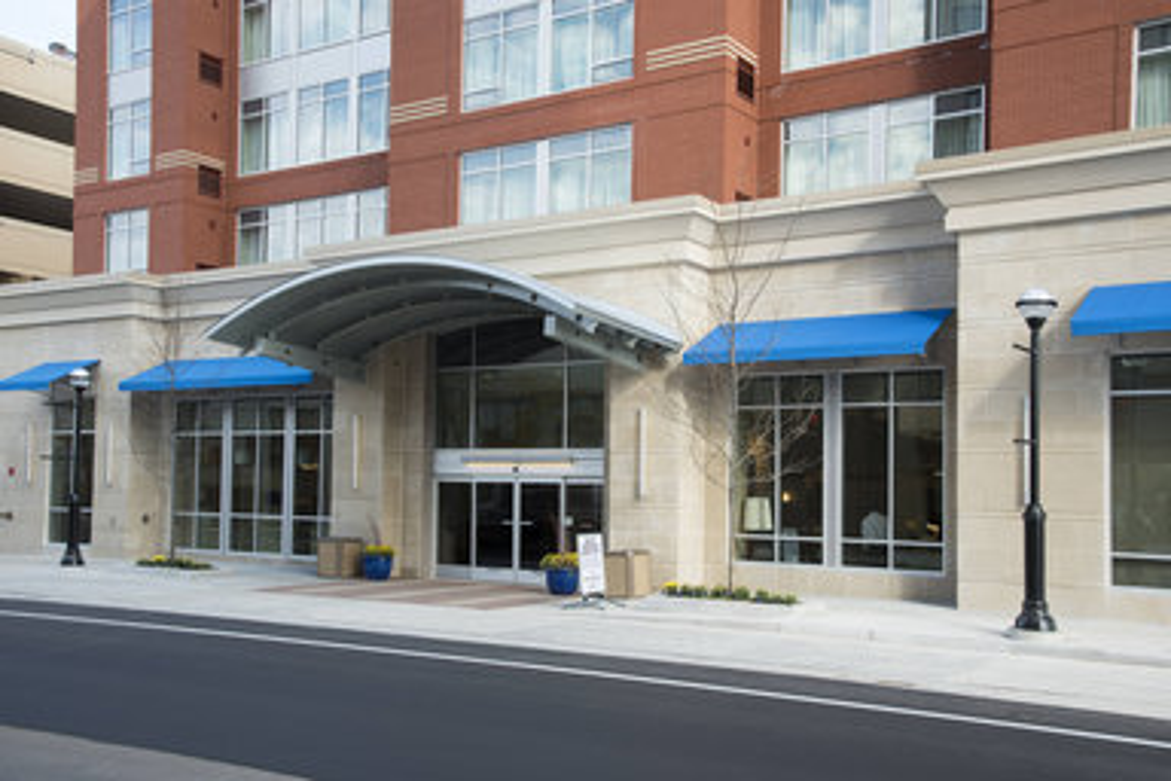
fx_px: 1236
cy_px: 390
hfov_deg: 50.7
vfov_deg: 35.1
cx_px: 586
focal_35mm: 38
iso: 100
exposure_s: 1/50
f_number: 10
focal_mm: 38
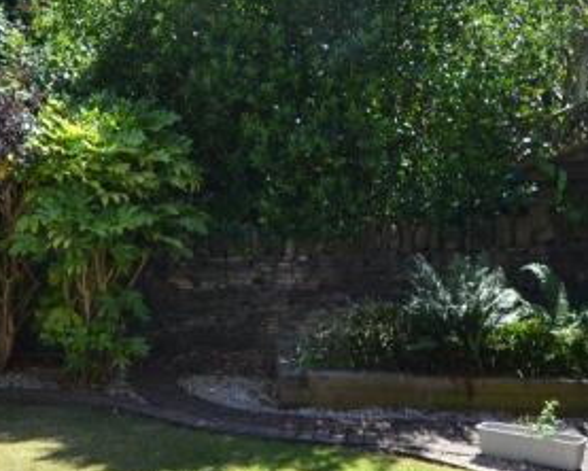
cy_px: 226
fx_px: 906
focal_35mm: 52
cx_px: 125
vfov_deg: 29.2
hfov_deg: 34.9
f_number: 6.3
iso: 100
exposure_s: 1/160
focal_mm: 10
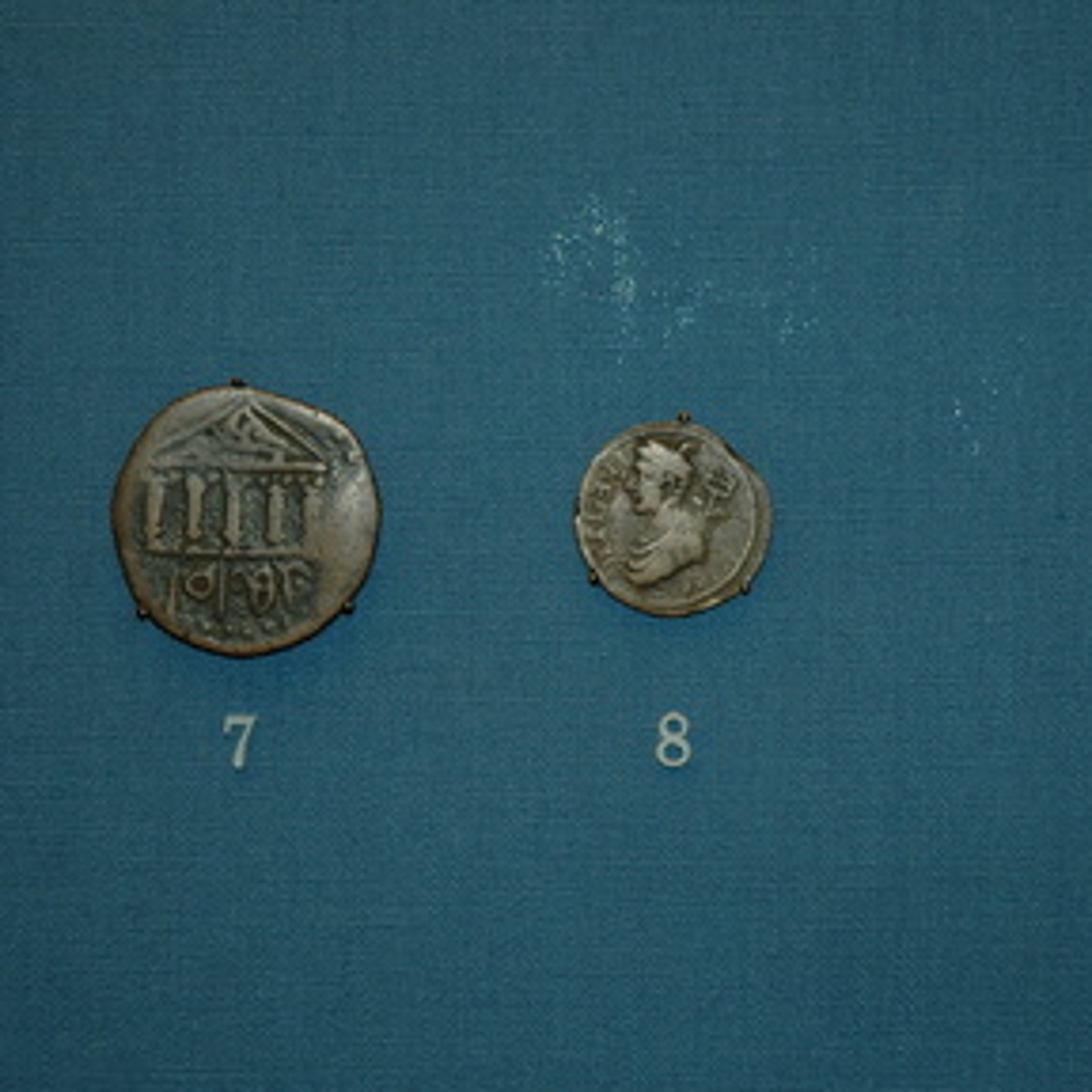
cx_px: 648
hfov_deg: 12.8
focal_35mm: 136
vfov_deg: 12.8
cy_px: 550
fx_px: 4854
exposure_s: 1/60
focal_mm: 70
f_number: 4.5
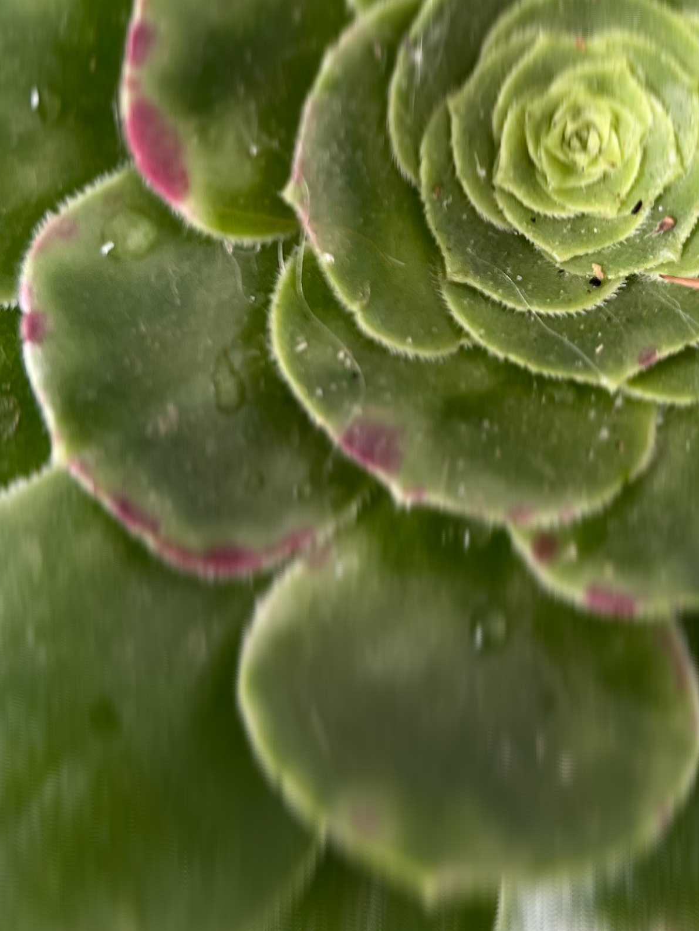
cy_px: 103
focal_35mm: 66
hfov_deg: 21.8
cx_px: 624
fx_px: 1777
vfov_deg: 28.3
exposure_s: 1/121
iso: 64
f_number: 1.5
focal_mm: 5.7
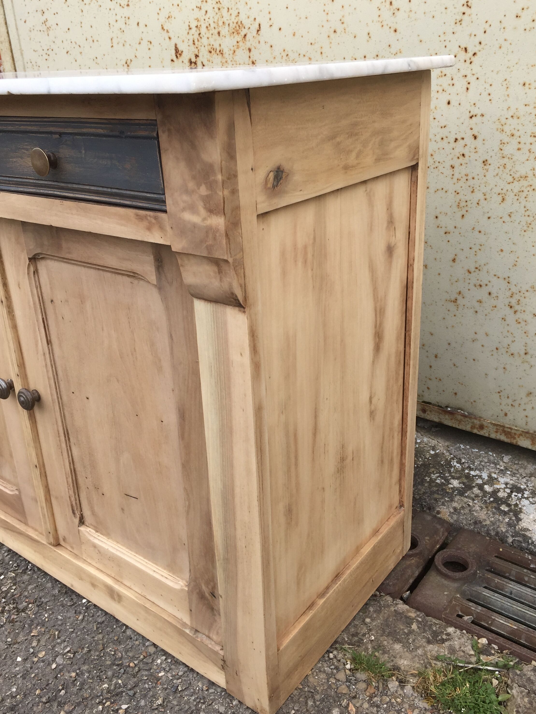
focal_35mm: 32
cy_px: 339
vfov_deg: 56.8
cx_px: 269
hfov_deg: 44.2
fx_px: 661
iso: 32
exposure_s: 1/395
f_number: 2.2
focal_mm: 4.15
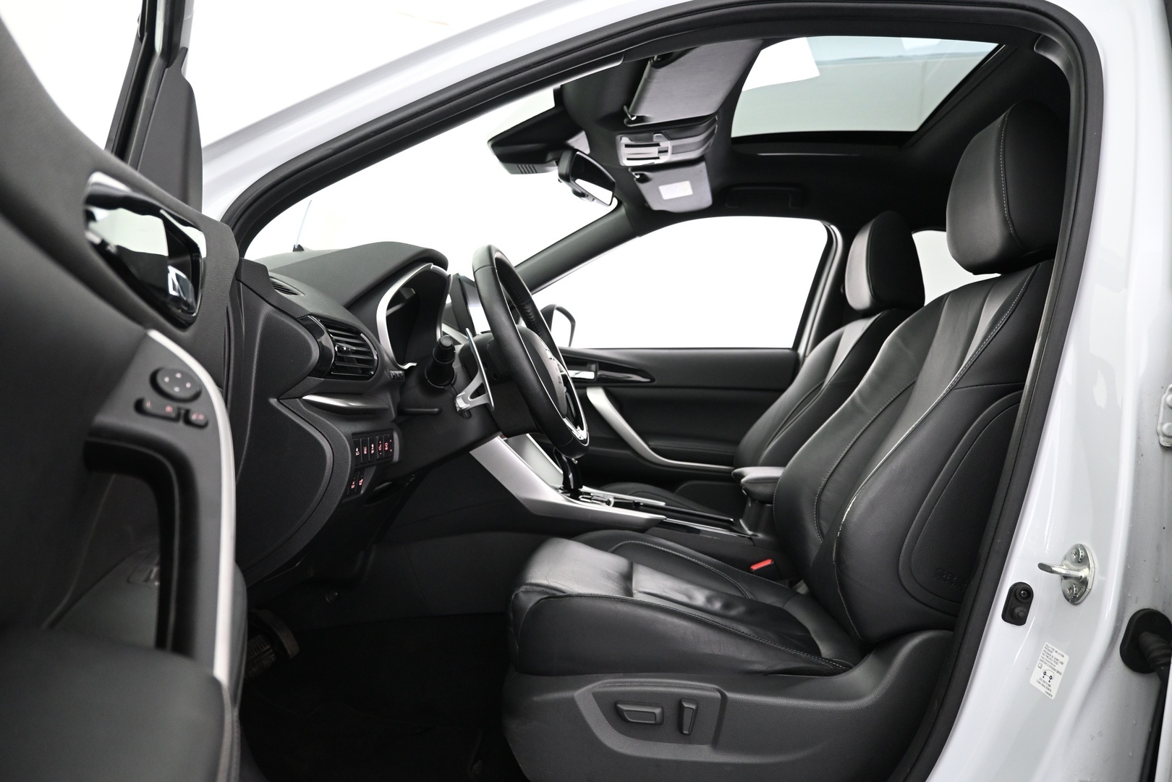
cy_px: 391
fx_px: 781
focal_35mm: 24
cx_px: 586
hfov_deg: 73.7
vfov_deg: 53.1
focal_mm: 16
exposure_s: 1/25
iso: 1600
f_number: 3.5
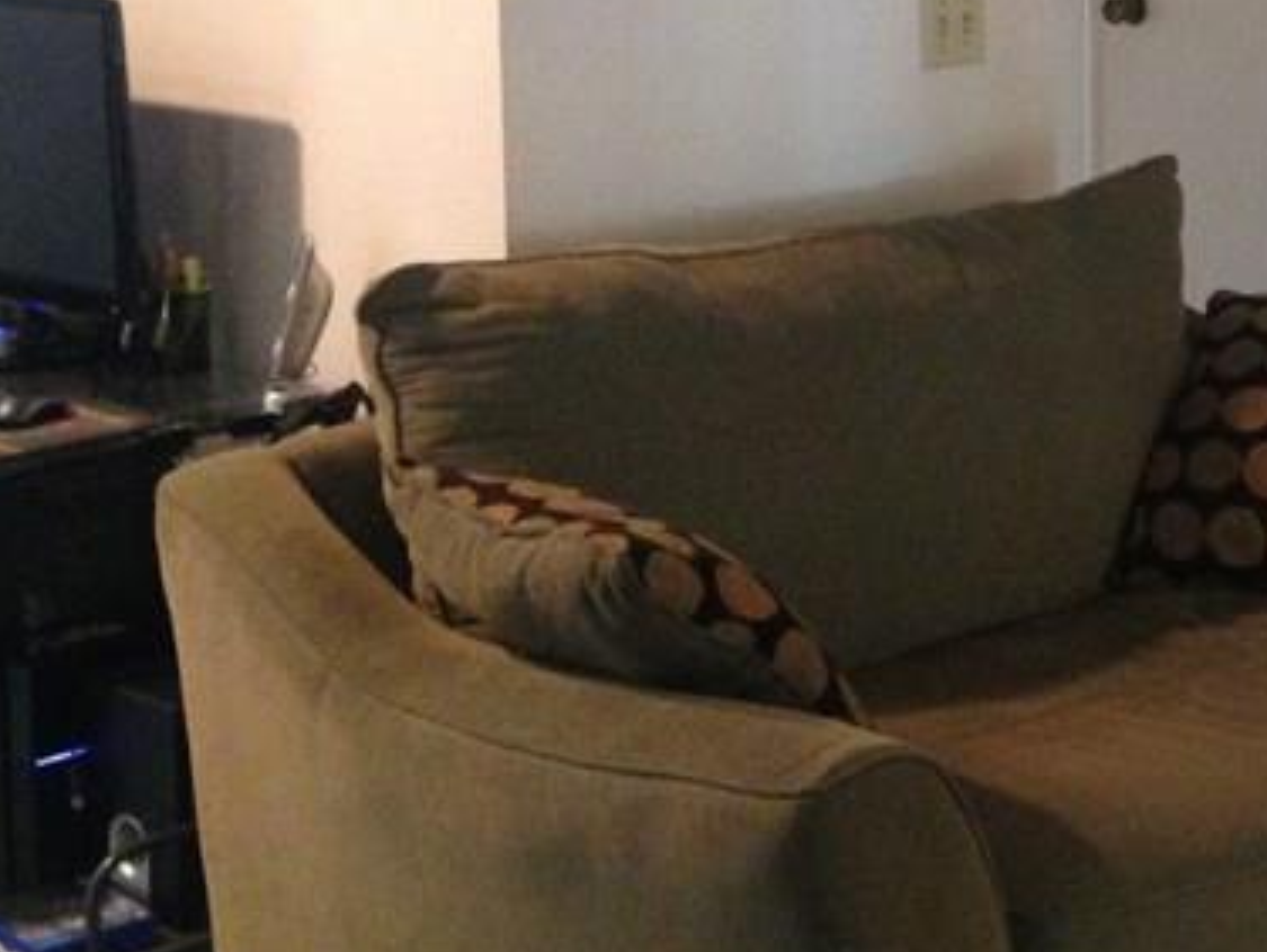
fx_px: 3297
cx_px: 1504
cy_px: 20
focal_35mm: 90
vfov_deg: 16.1
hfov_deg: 20.4
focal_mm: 4.12
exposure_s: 1/20
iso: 320
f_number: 2.4
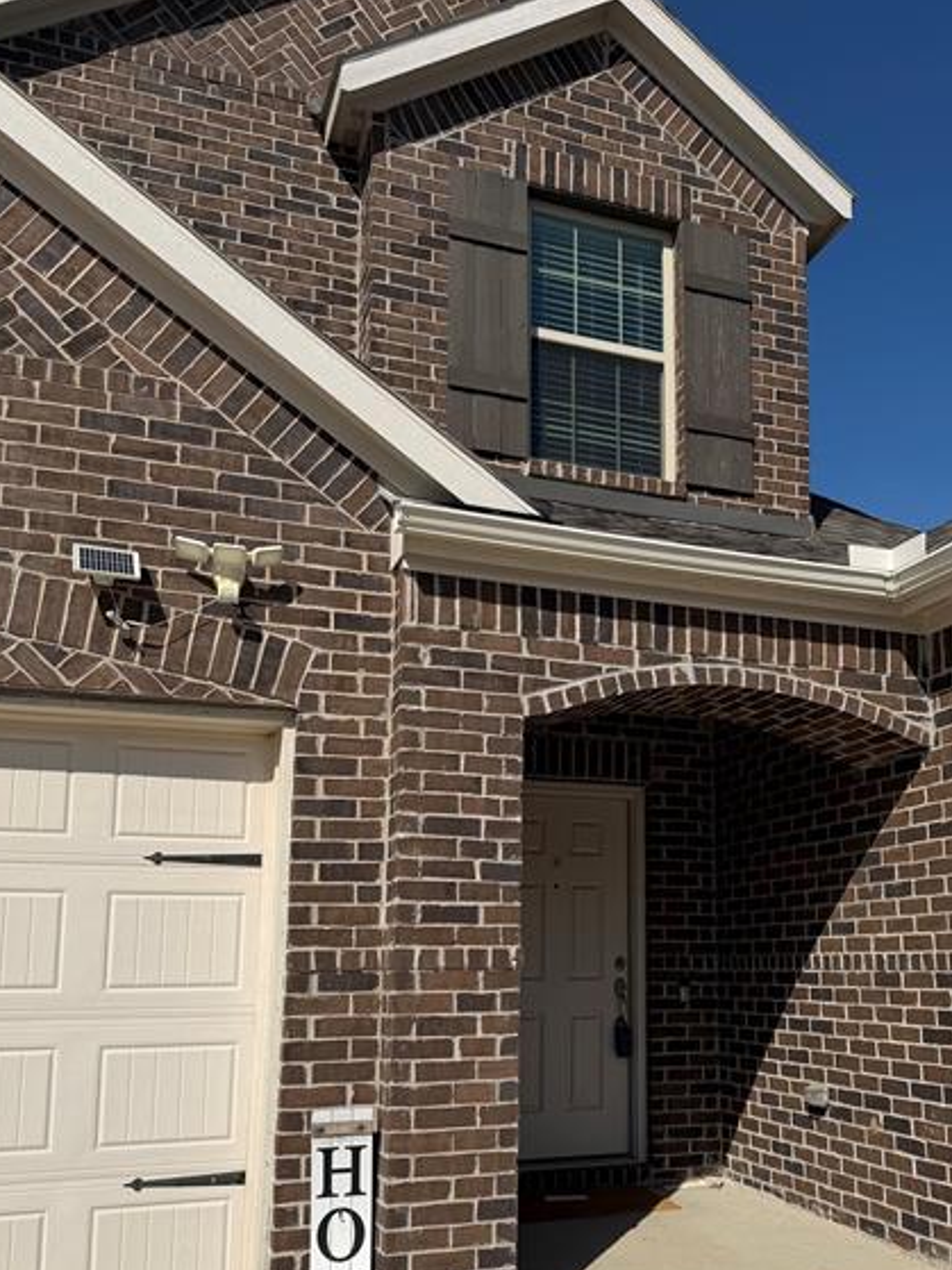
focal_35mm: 33
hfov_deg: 42.4
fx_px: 1211
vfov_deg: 54.8
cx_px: 627
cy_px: 788
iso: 80
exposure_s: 1/8130
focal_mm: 6.76
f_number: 1.78
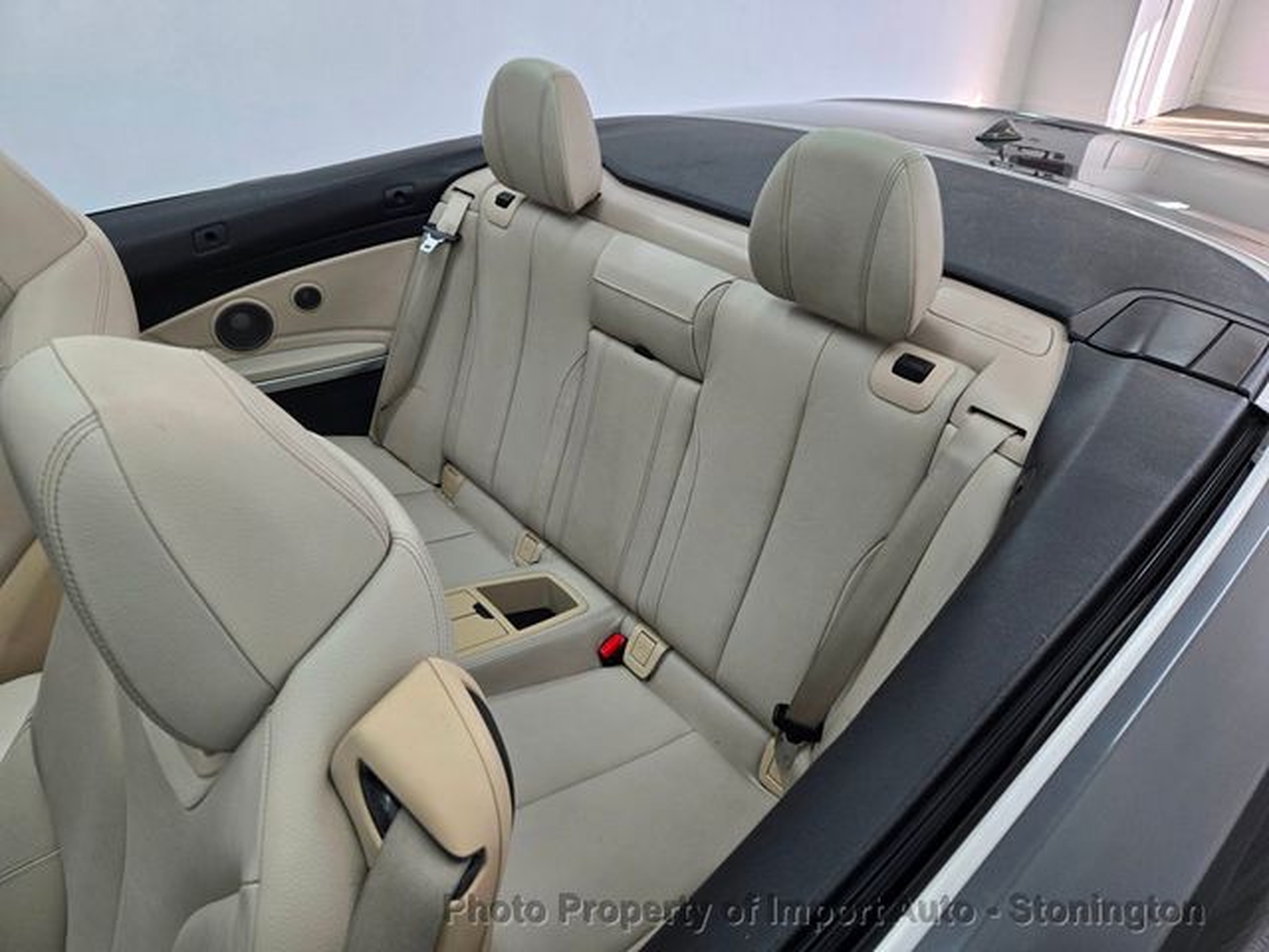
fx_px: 843
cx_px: 634
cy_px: 476
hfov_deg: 73.9
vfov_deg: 58.9
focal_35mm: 23
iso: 50
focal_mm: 5.4
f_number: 1.8
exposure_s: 1/120
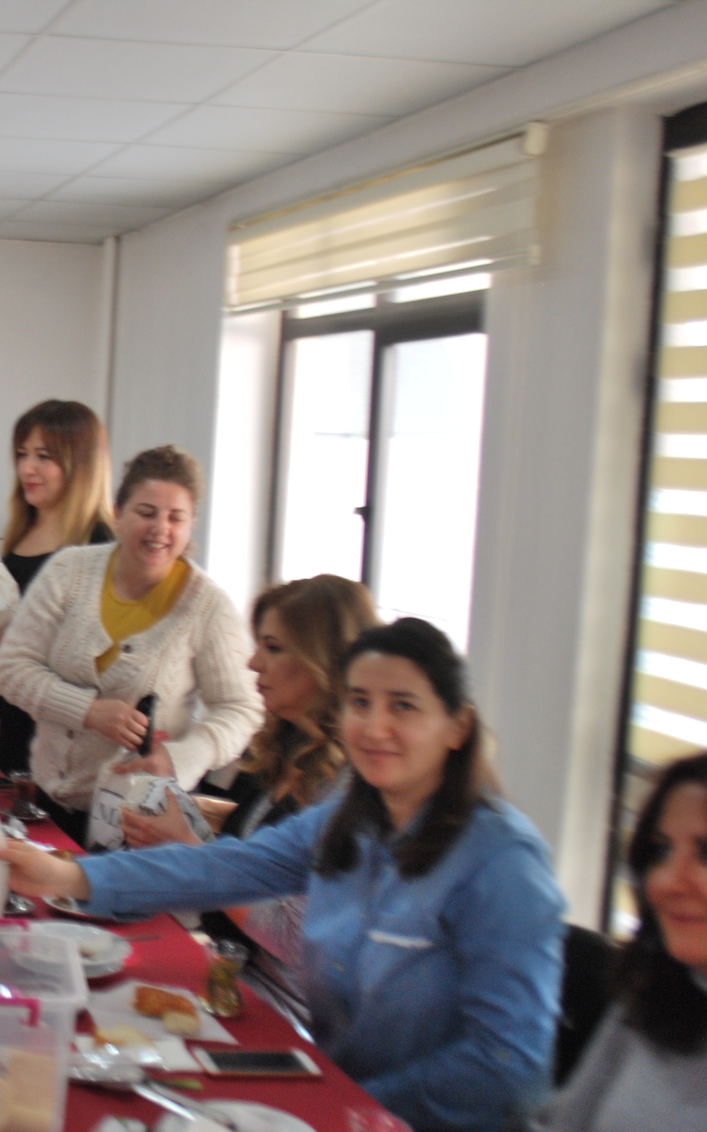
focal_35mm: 51
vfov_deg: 39.6
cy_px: 572
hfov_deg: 23.3
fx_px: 1572
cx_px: -127
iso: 250
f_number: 4
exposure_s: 1/30
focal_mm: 22
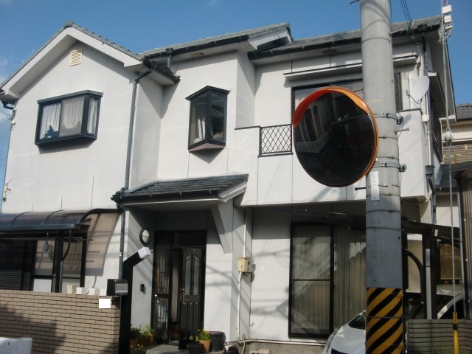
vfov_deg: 37.7
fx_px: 518
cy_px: 177
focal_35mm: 38
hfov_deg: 49.0
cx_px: 236
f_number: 3.9
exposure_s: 1/640
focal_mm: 6.66
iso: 64
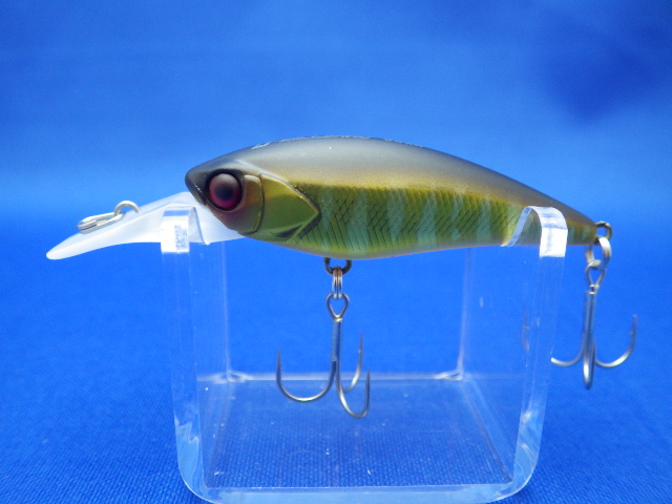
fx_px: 602
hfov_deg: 58.4
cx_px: 336
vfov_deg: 45.4
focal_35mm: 31
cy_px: 252
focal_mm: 5.5
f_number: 2.3
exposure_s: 1/45
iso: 400
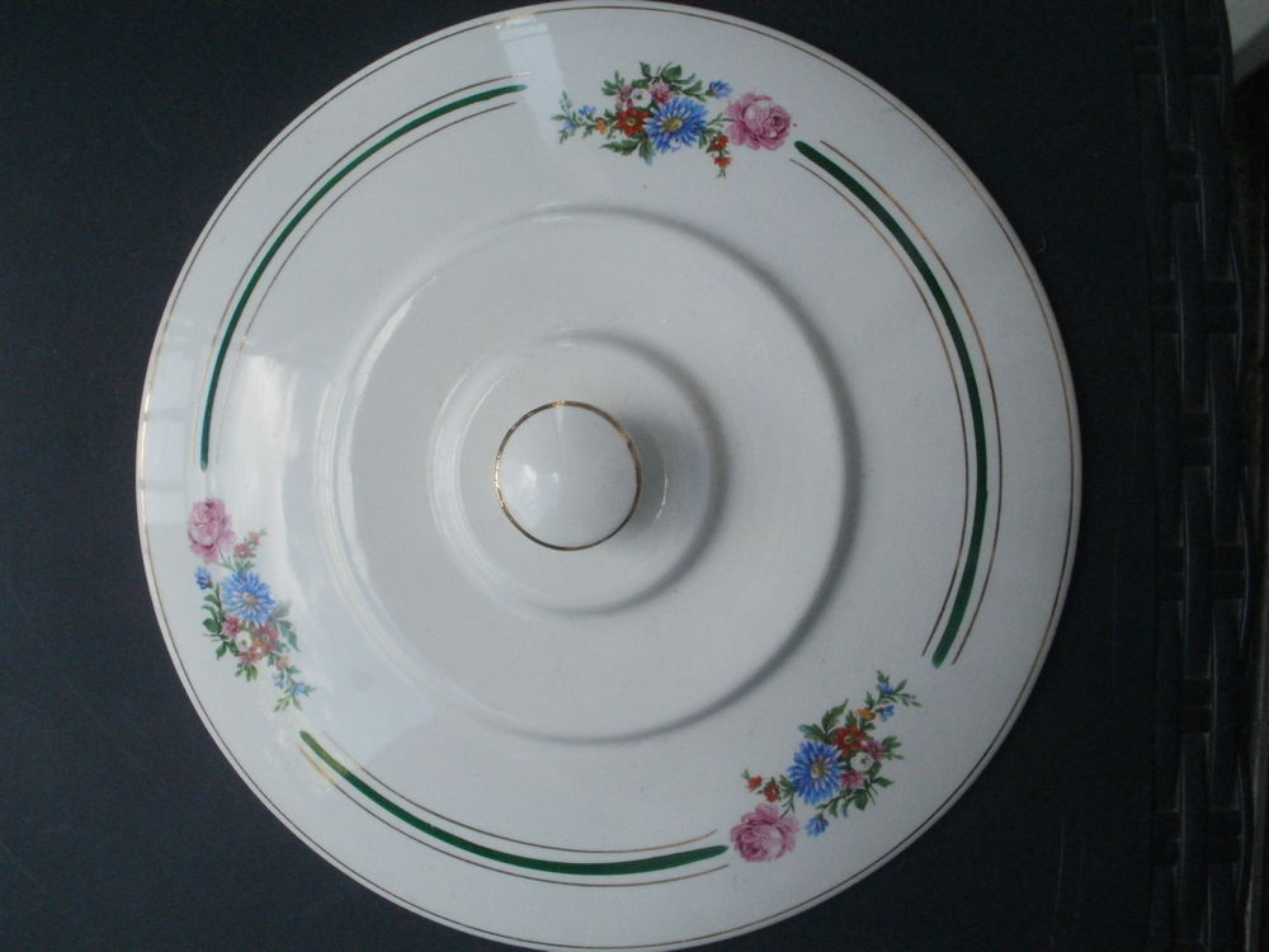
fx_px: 1320
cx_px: 634
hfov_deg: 51.4
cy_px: 476
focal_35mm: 36
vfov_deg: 39.7
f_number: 5.6
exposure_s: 1/250
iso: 400
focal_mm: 6.3
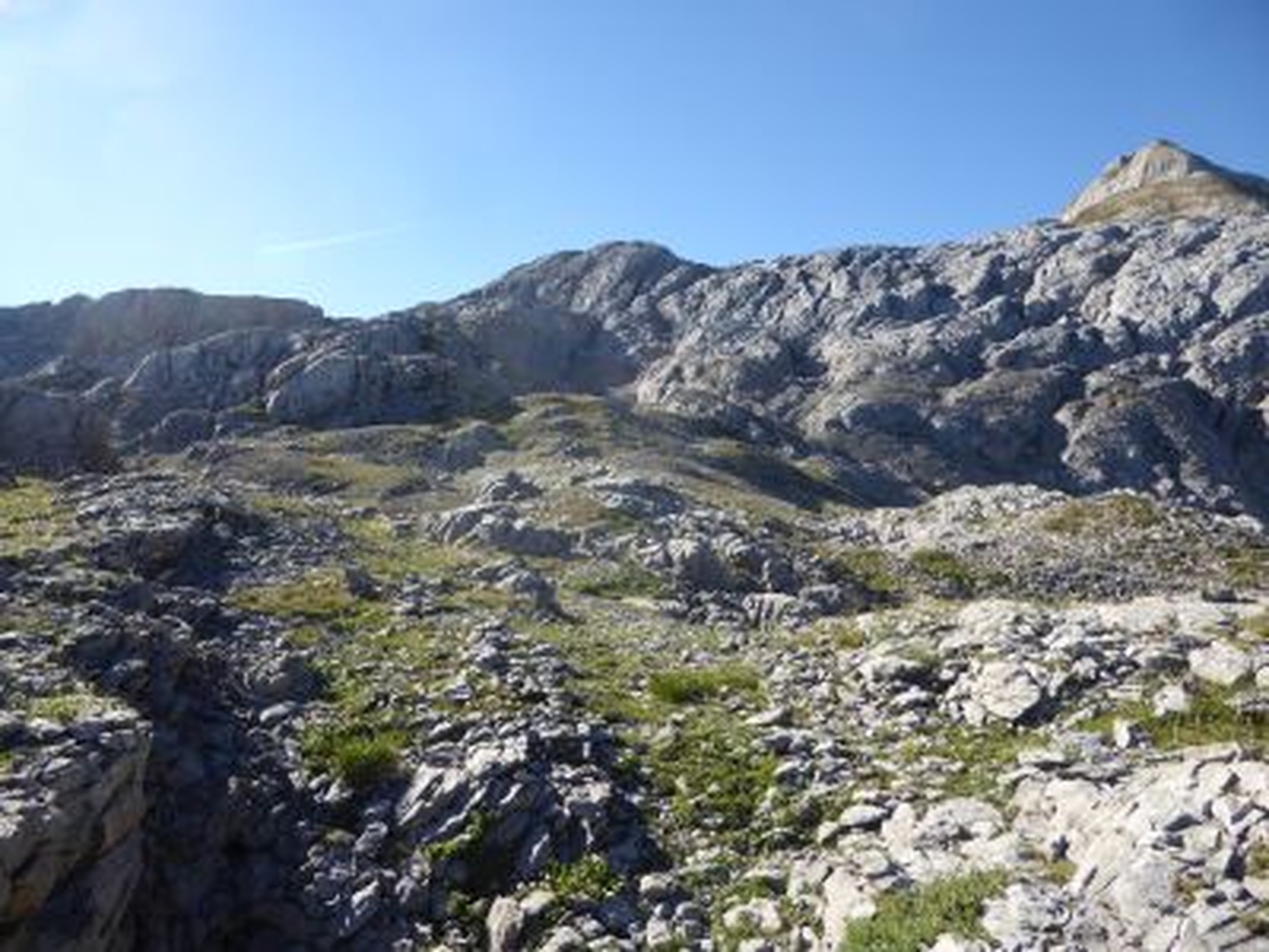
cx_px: 634
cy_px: 476
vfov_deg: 54.9
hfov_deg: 69.4
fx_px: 916
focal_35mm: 25
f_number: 3.3
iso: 80
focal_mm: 4.3
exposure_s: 1/500
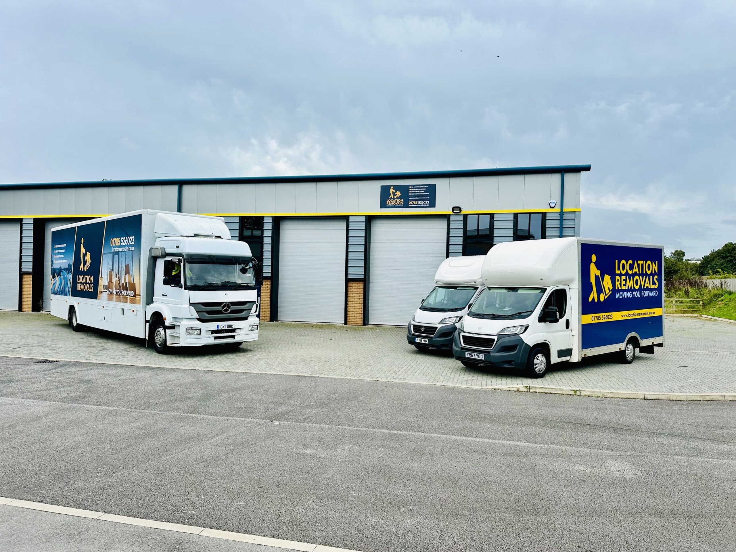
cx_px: 368
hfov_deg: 71.6
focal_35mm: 24
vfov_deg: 56.8
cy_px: 276
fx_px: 510
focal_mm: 6.86
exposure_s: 1/1949
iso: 80
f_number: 1.78
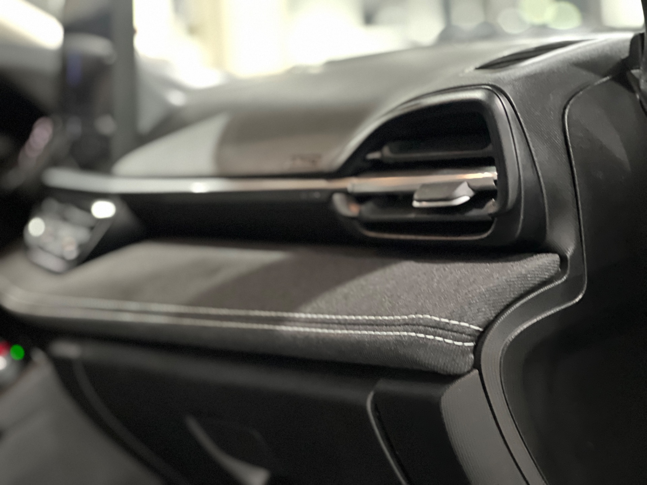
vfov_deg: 19.1
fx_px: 1439
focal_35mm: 77
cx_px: 324
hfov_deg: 25.3
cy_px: 242
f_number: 2.8
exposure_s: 1/15
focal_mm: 9
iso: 1000
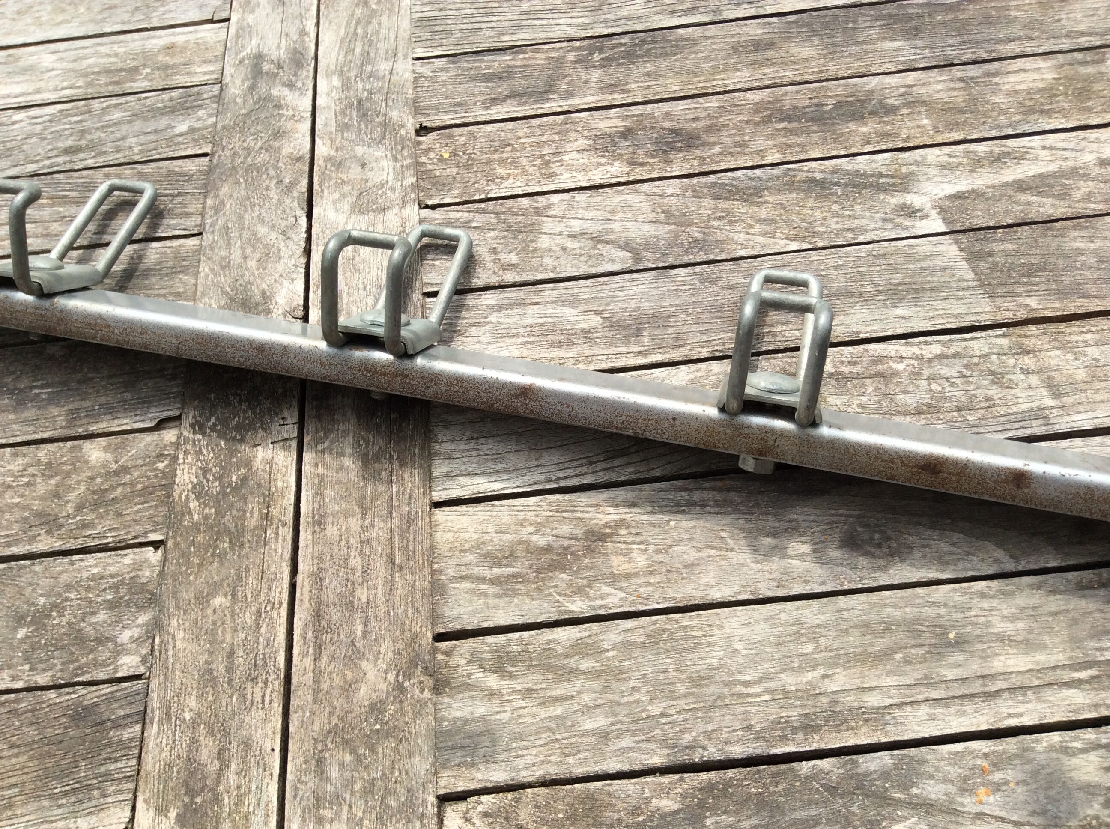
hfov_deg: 56.9
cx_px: 555
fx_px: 1025
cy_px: 414
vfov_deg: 44.1
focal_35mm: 32
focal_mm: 3.3
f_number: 2.4
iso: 32
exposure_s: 1/1021
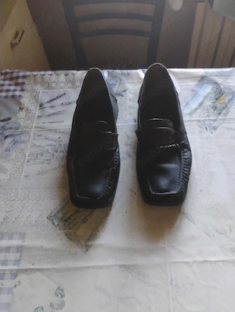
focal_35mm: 28
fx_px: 253
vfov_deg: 63.4
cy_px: 156
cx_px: 118
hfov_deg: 49.9
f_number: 1.8
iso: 2384
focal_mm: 4.26
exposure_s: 1/25
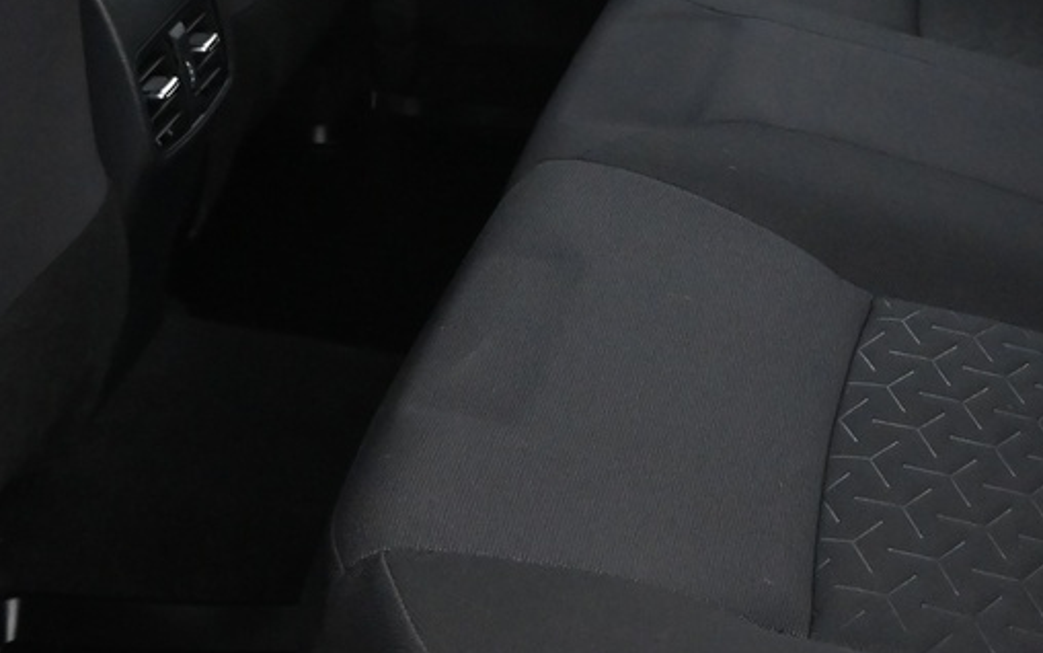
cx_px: 907
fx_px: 2218
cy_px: -23
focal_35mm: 78
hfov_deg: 25.7
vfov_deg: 16.4
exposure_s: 1/25
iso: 2800
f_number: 3.5
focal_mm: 16
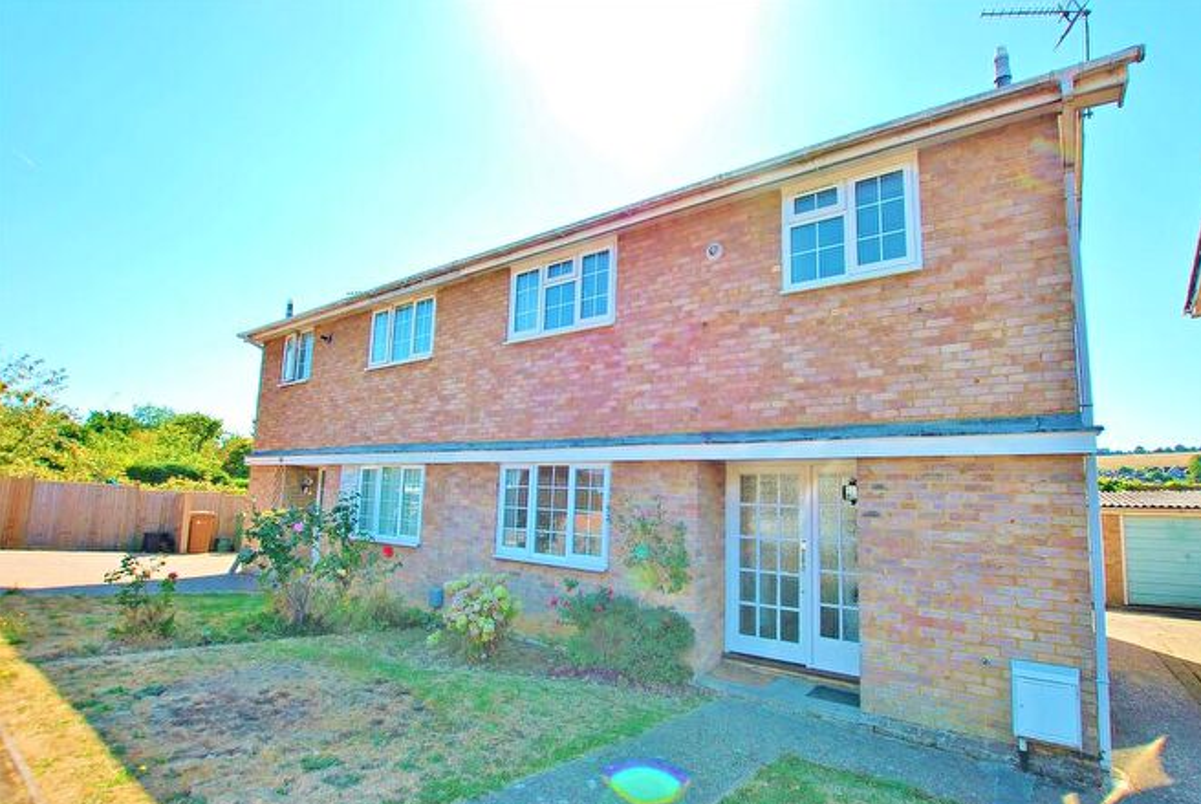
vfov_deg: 73.8
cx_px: 639
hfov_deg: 96.5
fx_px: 534
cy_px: 425
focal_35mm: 16
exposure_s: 1/160
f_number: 6.3
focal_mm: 10
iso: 100
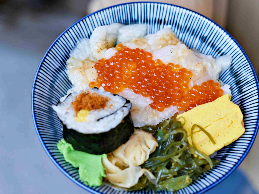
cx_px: 145
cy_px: 97
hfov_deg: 23.8
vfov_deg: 18.0
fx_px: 614
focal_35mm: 82
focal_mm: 50
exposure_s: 1/160
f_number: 3.2
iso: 140
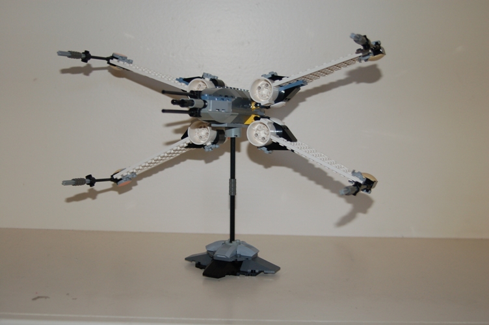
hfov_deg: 37.9
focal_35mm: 52
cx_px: 244
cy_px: 162
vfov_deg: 25.7
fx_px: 712
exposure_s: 1/60
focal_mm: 35
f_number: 4
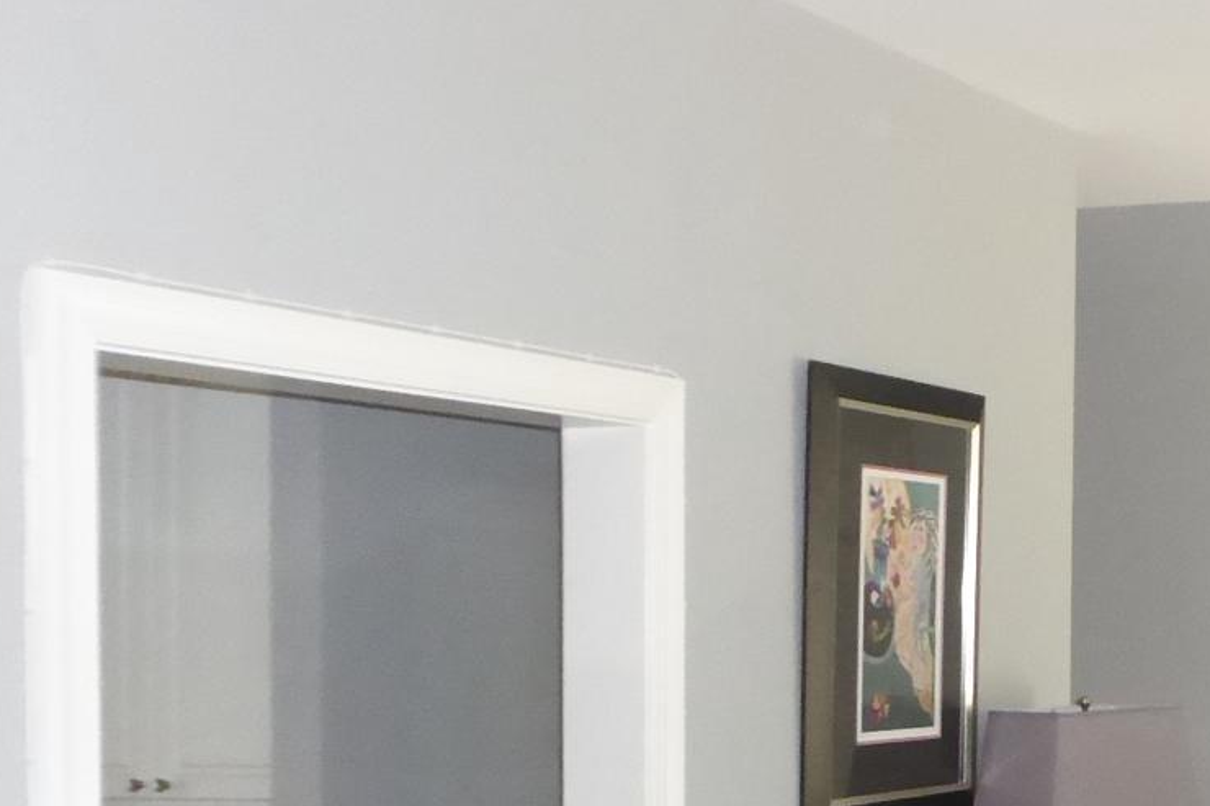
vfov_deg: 18.6
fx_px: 2419
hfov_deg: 24.8
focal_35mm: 72
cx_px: 1519
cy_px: 729
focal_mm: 4.3
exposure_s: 1/60
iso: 1000
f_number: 3.3
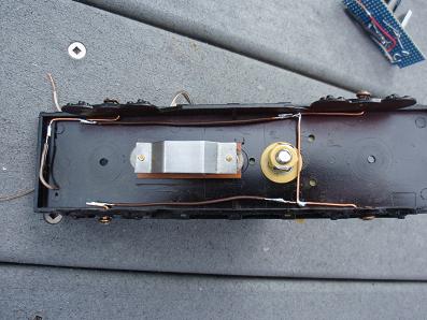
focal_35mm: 28
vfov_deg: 49.8
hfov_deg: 63.4
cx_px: 214
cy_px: 160
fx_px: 345
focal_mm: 5
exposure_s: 1/125
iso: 64
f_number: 3.2
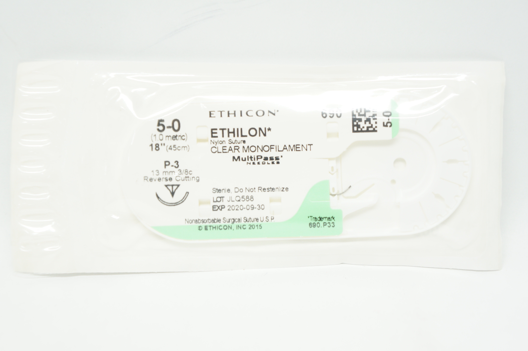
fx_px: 1011
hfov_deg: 29.3
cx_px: 264
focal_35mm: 69
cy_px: 176
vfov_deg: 19.7
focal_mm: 46
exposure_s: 1/80
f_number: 5
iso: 400
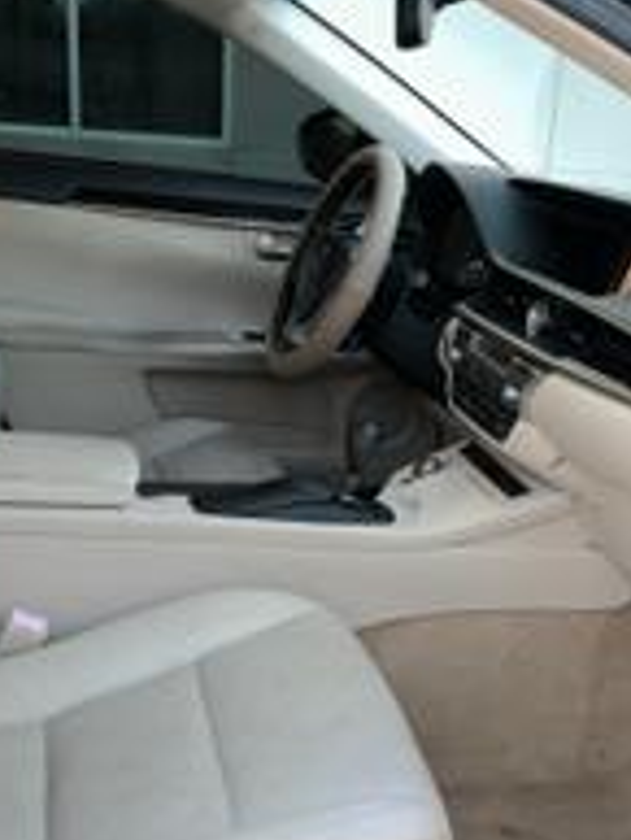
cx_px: 352
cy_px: 514
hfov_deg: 32.2
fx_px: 1093
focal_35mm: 45
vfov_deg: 41.8
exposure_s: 1/60.2
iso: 160
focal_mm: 6.3
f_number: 1.7
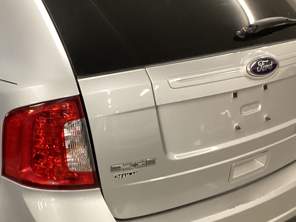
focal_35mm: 62
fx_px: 530
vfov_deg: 23.6
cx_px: 66
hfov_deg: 30.5
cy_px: 107
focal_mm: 3.3
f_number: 2.4
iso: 250
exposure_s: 1/60
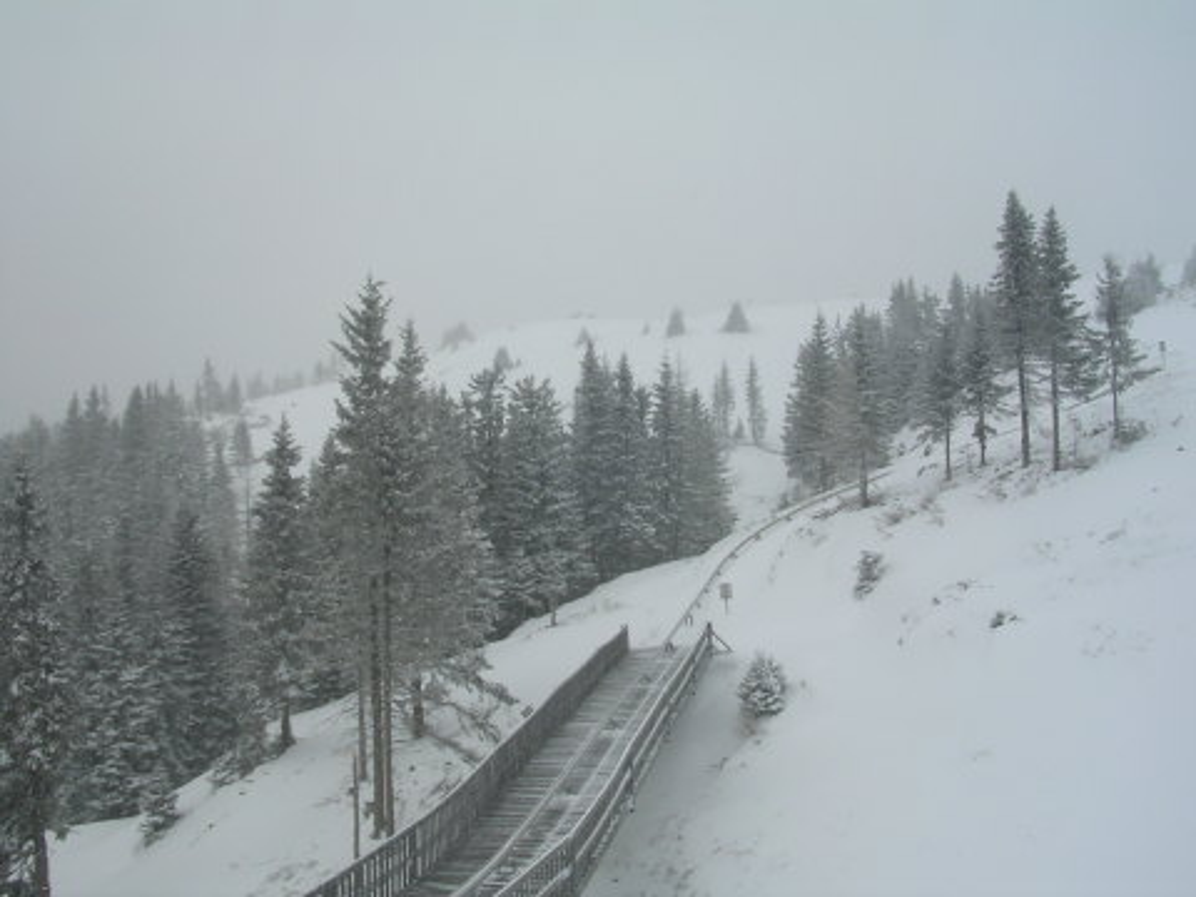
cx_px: 598
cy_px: 448
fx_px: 1313
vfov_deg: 37.7
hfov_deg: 49.0
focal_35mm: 38
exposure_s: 1/272
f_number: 5.6
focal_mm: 5.8
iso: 50
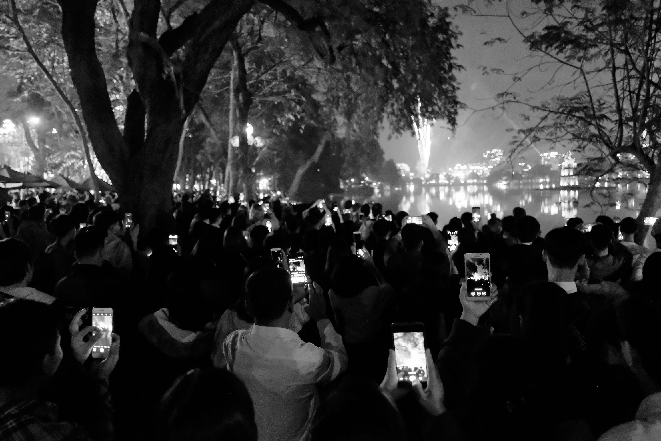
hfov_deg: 65.5
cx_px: 338
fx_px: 514
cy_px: 222
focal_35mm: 28
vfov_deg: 46.4
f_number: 2
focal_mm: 18
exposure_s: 1/70
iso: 12800
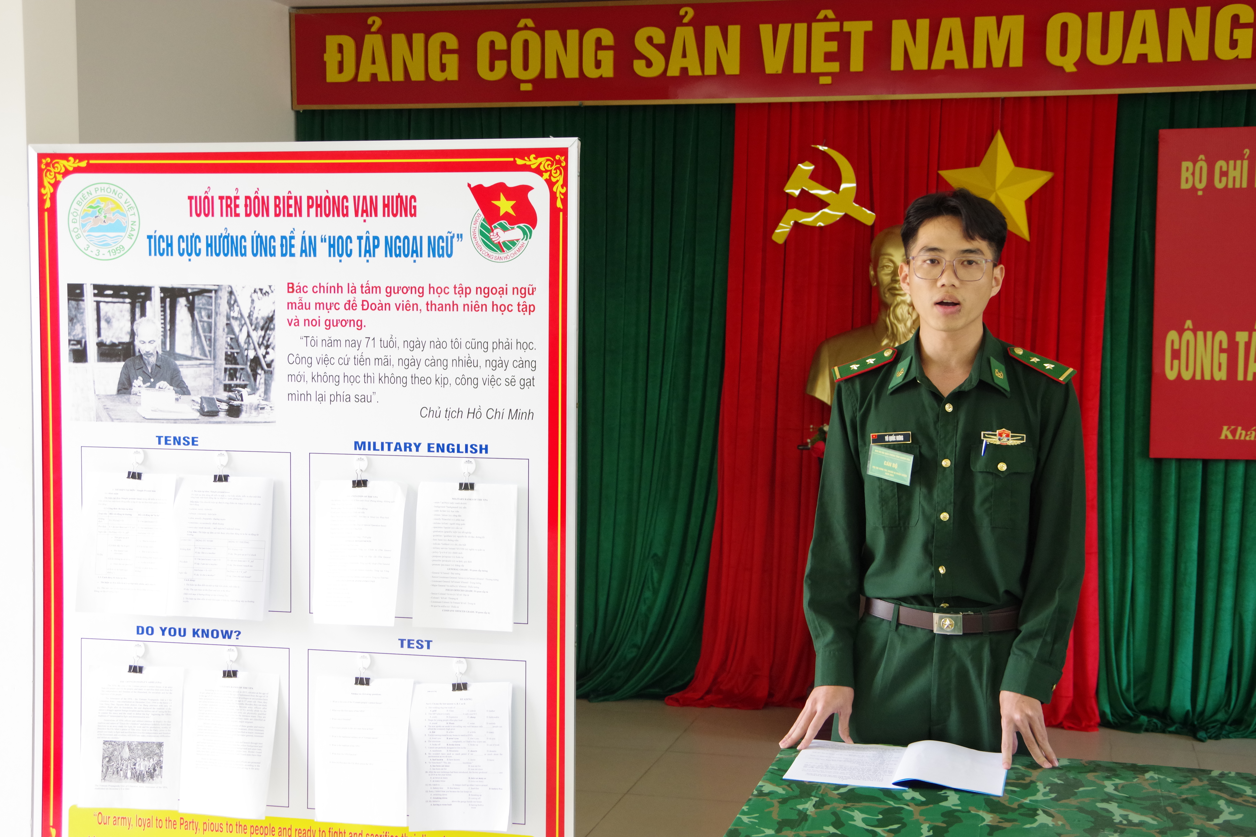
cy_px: 418
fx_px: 1884
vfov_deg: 25.1
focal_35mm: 54
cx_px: 628
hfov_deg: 36.9
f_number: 5.6
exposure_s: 1/100
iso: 1600
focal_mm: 36
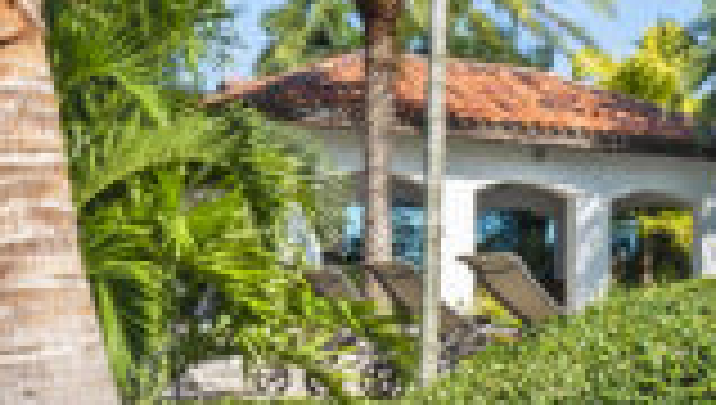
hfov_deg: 19.7
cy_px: 342
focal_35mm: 101
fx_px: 1920
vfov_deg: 12.0
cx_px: 883
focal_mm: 15
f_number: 11
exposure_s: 1/125
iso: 100
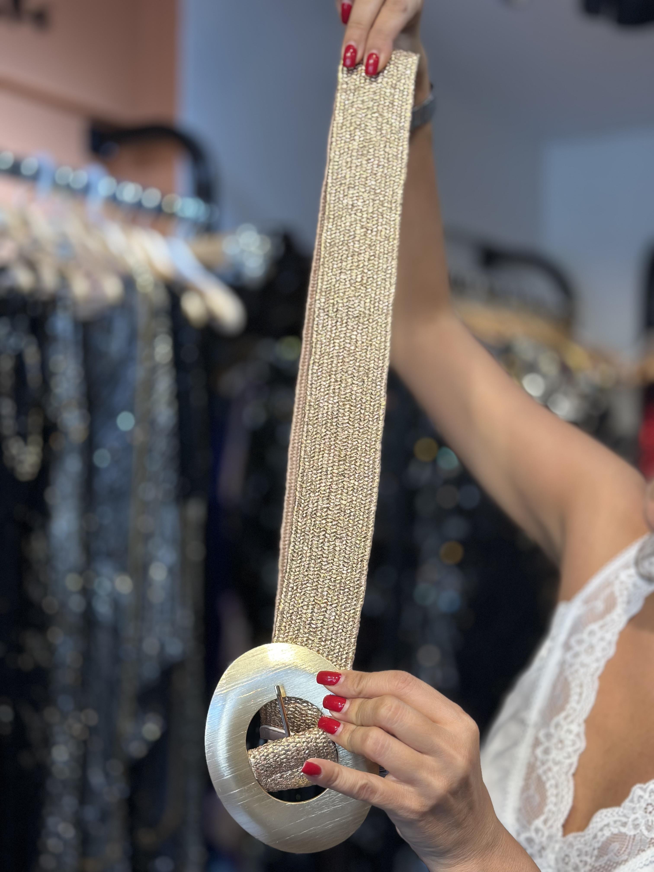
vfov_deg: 39.7
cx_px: 327
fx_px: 1209
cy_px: 436
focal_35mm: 48
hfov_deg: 30.3
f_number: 1.78
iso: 80
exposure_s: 1/797
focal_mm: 6.86
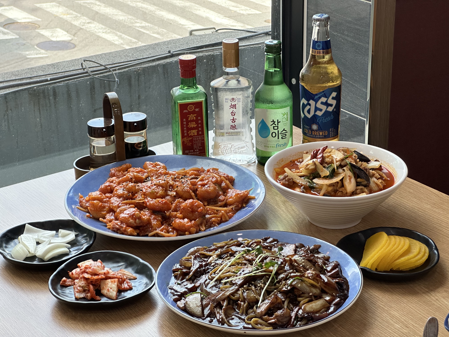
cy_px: 168
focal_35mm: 77
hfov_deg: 25.3
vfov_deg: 19.1
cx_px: 224
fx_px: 999
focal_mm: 9
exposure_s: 1/120
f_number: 2.8
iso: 100
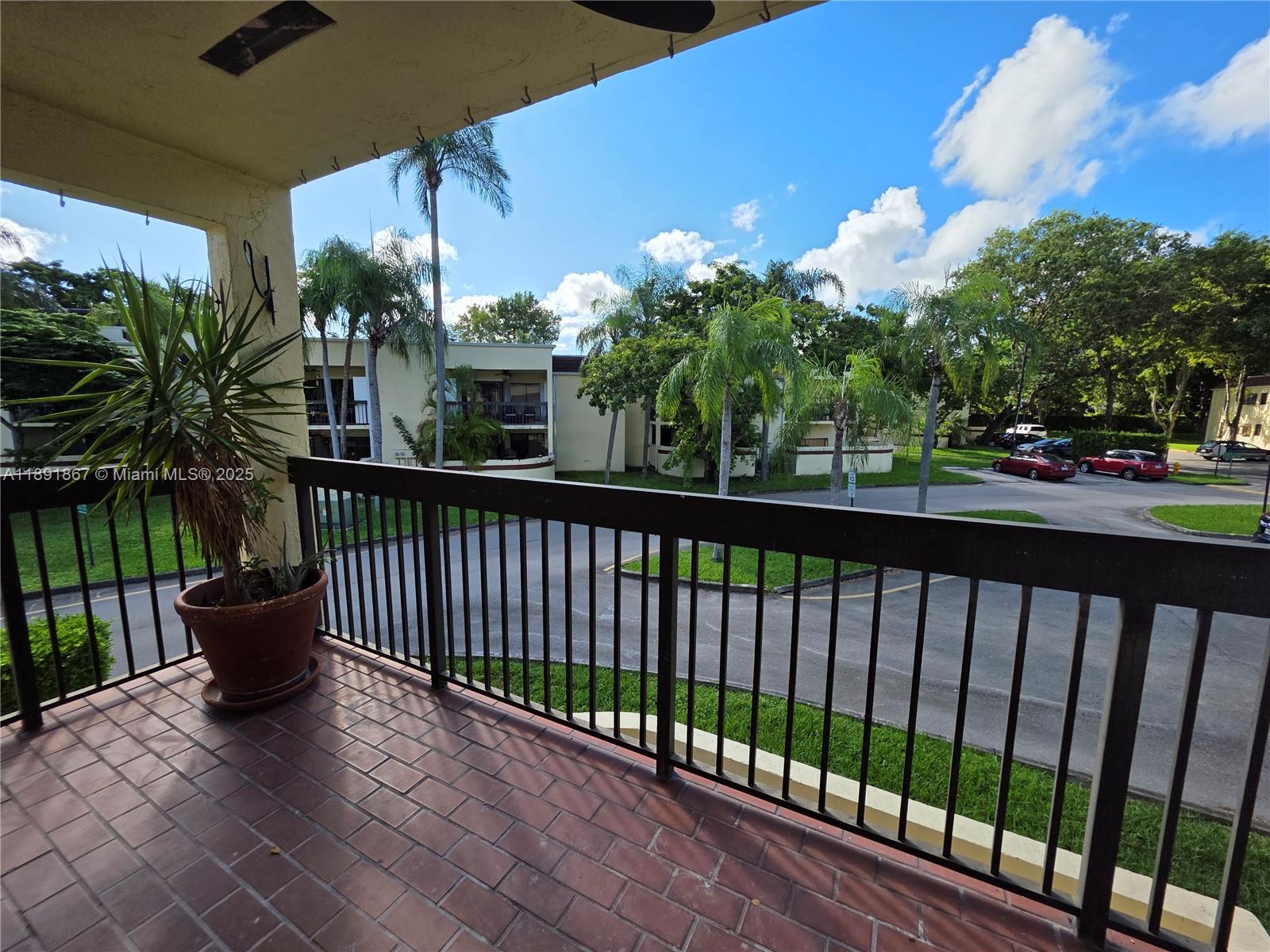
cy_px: 476
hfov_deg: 106.2
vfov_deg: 89.9
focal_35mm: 13
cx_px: 635
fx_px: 477
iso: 40
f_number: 1.9
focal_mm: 2.2
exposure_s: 1/1465
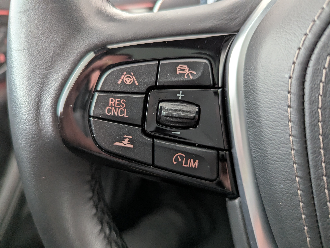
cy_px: 124
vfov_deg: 56.9
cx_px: 165
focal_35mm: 24
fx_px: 229
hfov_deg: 71.5
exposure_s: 1/53.9
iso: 392
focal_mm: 6.81
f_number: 1.85
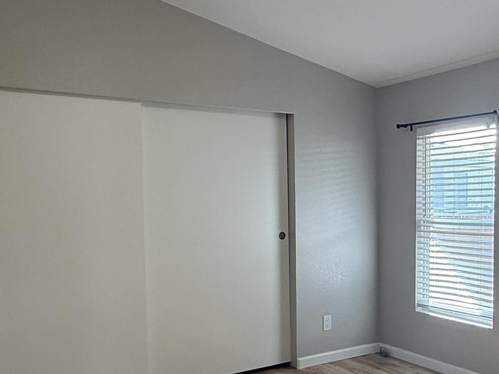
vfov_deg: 36.6
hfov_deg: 47.3
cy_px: 233
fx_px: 562
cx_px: 322
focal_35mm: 39
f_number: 2.2
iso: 160
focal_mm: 2.22
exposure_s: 1/120
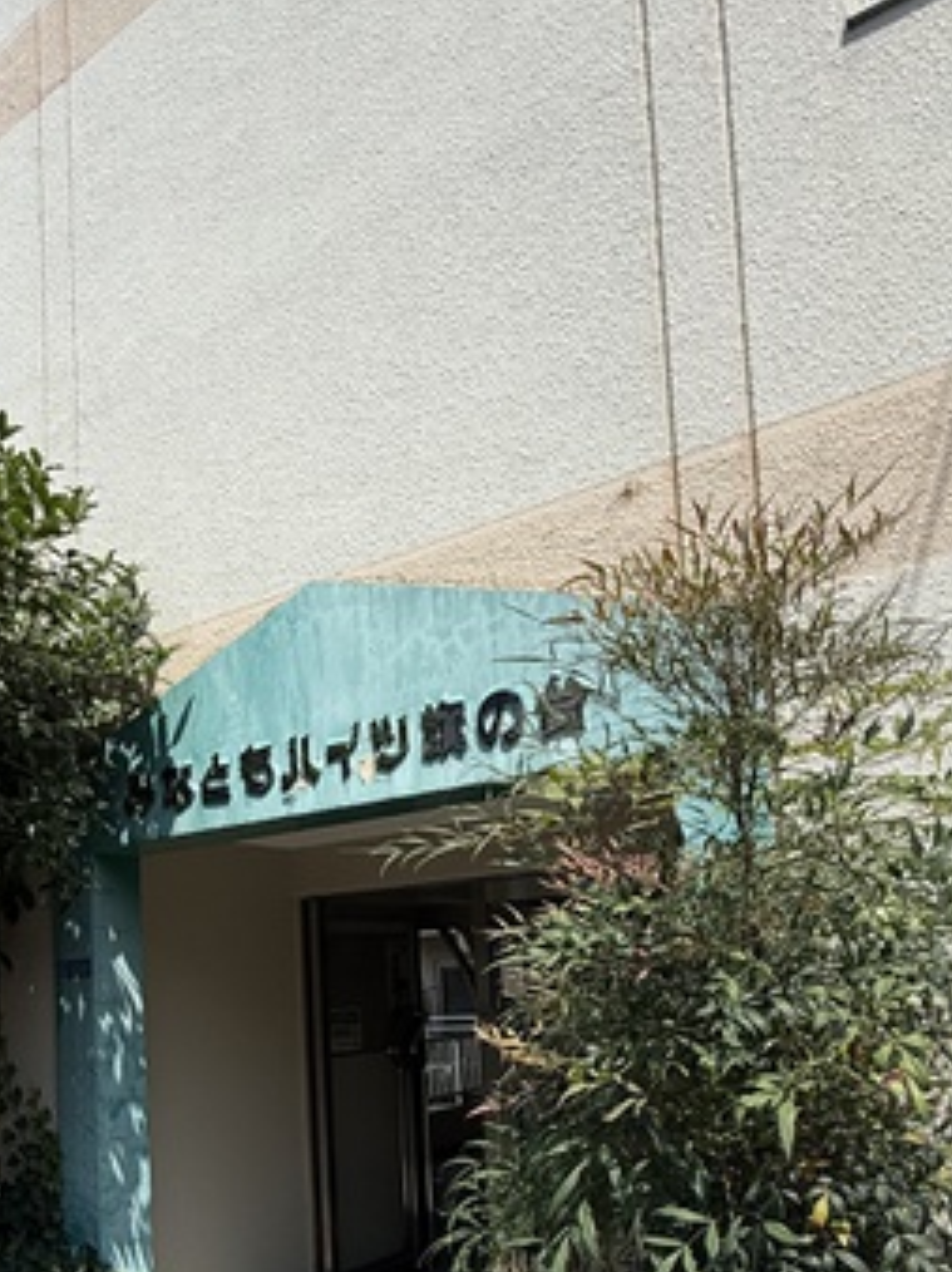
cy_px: 918
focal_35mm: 29
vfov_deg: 59.1
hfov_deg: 47.5
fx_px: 1065
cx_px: 325
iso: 50
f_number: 2.2
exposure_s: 1/1572
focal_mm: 2.22
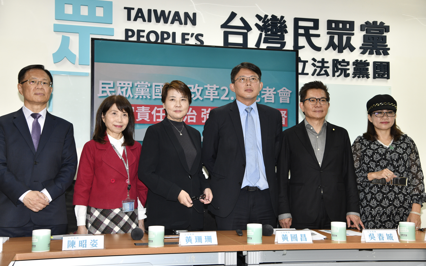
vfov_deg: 25.3
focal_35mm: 51
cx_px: 213
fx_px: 592
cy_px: 127
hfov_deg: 39.6
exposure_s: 1/125
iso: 800
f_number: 5.6
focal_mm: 50
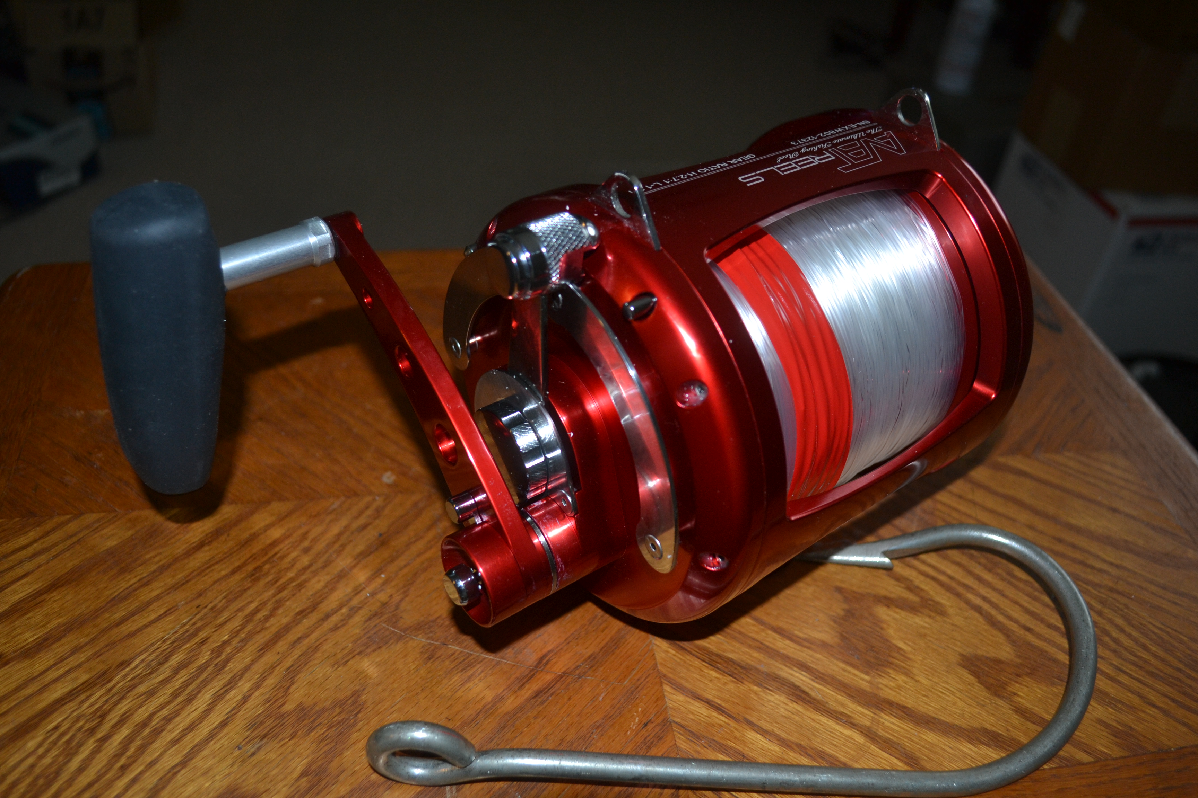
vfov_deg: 43.6
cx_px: 599
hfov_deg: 61.9
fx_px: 998
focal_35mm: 30
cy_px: 399
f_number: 3.8
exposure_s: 1/60
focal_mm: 20
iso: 360
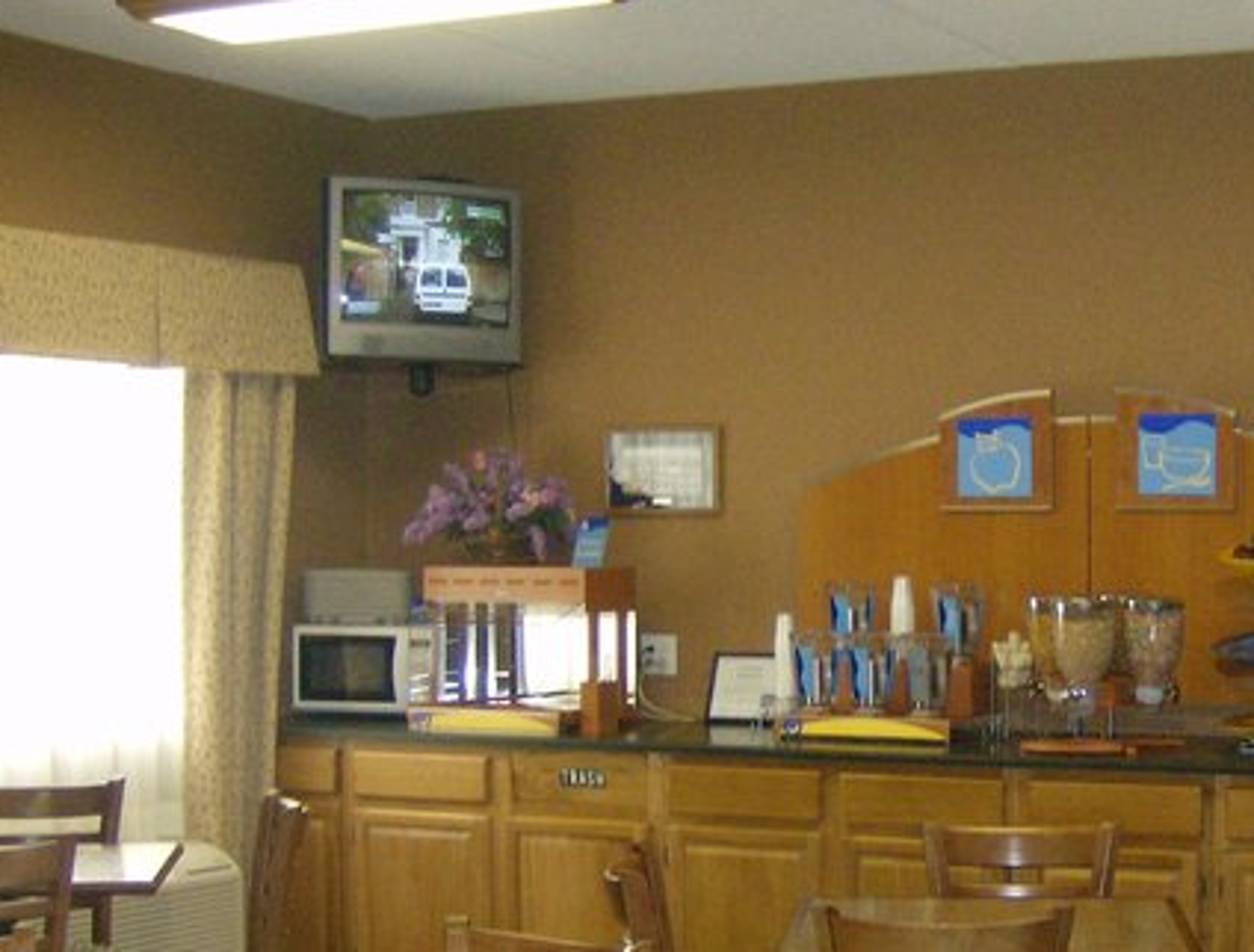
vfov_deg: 21.7
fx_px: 2475
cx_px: 1020
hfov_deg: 27.8
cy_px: 627
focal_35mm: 68
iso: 200
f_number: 2.8
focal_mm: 6
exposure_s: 1/60
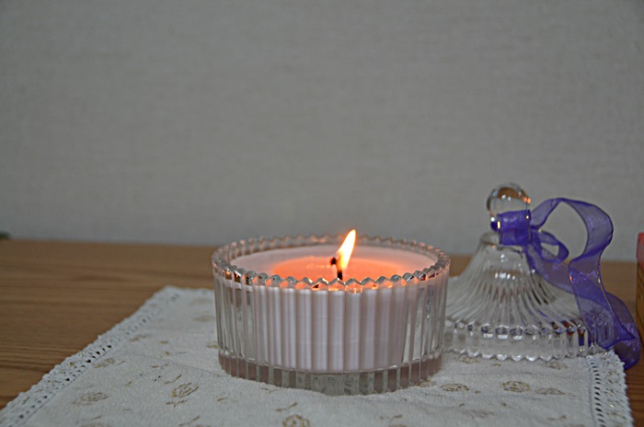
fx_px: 1071
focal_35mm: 60
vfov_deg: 22.5
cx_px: 322
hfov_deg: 33.5
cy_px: 214
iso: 400
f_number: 4.5
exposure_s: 1/100
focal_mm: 40
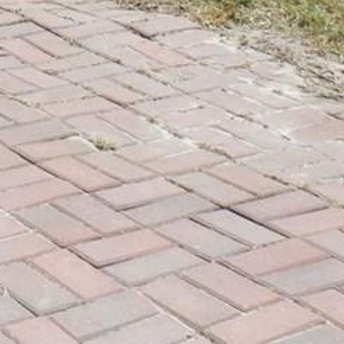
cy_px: -460
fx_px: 1608
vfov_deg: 10.6
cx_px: -188
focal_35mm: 143
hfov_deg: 11.6
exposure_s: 1/640
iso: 80
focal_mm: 4.5
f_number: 3
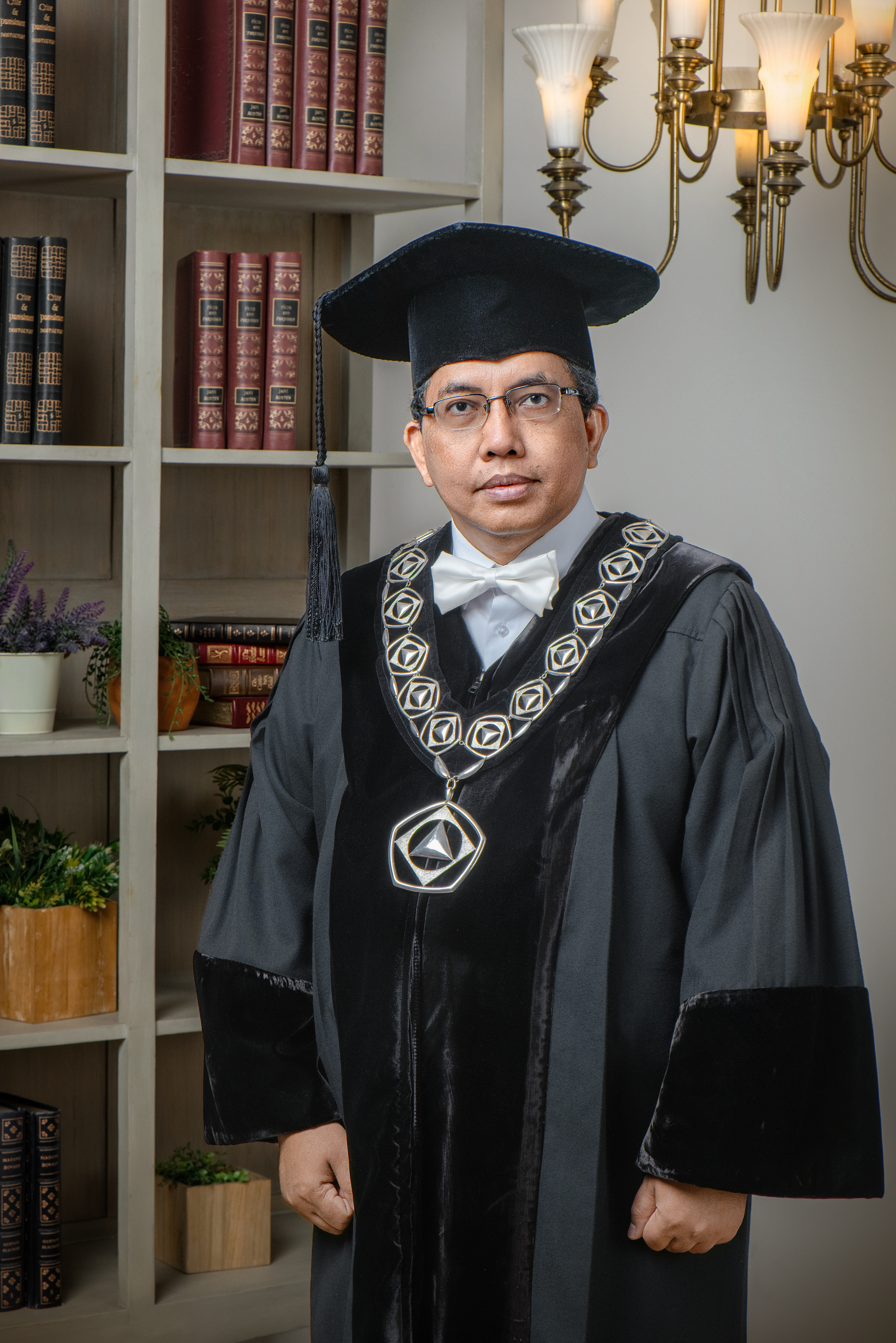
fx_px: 3098
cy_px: 672
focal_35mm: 83
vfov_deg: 24.5
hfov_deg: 16.5
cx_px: 448
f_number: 8
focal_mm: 55
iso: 400
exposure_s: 1/125
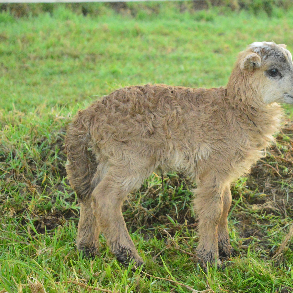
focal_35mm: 106
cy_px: 146
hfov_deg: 16.4
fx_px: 1012
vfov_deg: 16.5
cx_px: 219
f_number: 5.6
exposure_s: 1/500
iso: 6400
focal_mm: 55
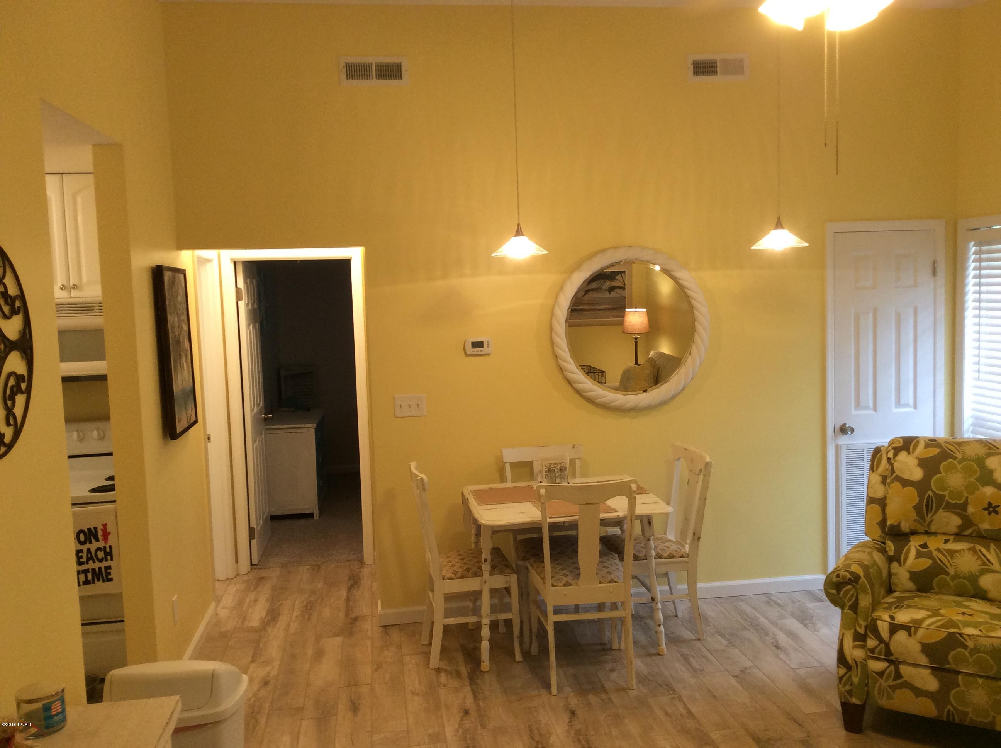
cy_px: 374
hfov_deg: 56.9
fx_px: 924
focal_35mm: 32
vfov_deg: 44.1
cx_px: 500
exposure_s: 1/24
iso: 80
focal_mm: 3.3
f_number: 2.4
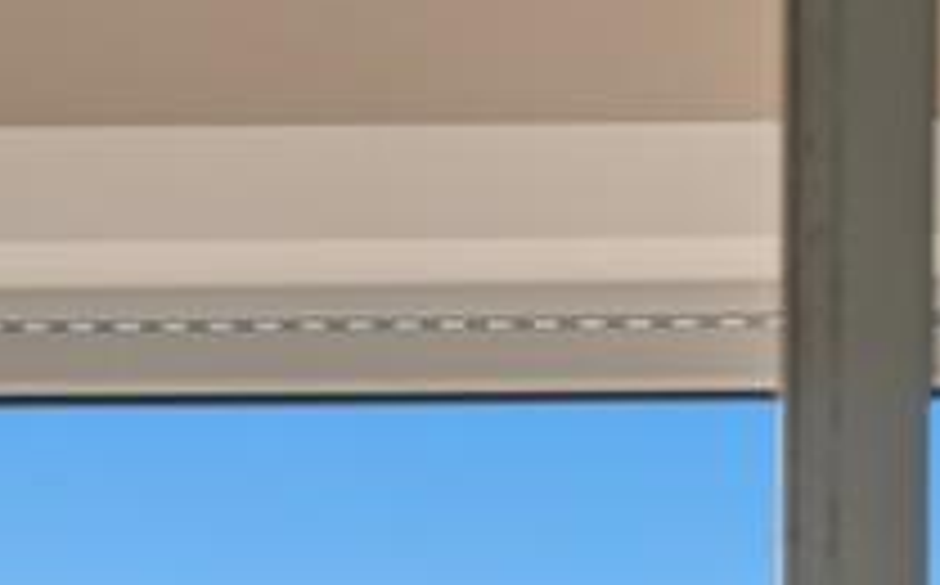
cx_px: 67
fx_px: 4477
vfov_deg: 7.2
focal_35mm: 175
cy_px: 1228
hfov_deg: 11.9
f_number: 5
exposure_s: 1/8000
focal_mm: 35
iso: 800
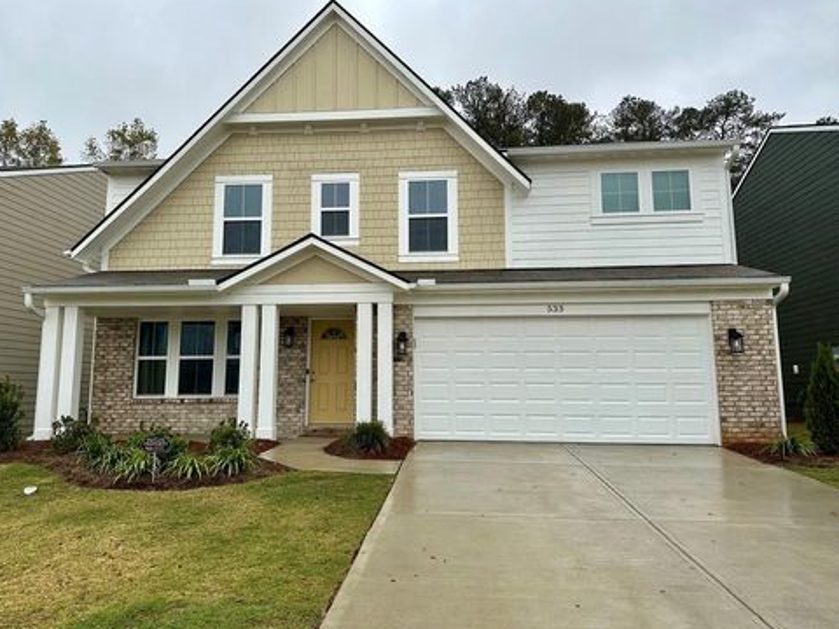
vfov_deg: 54.9
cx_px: 404
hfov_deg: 69.4
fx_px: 606
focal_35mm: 25
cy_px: 308
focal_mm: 6.86
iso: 80
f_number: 1.78
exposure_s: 1/797
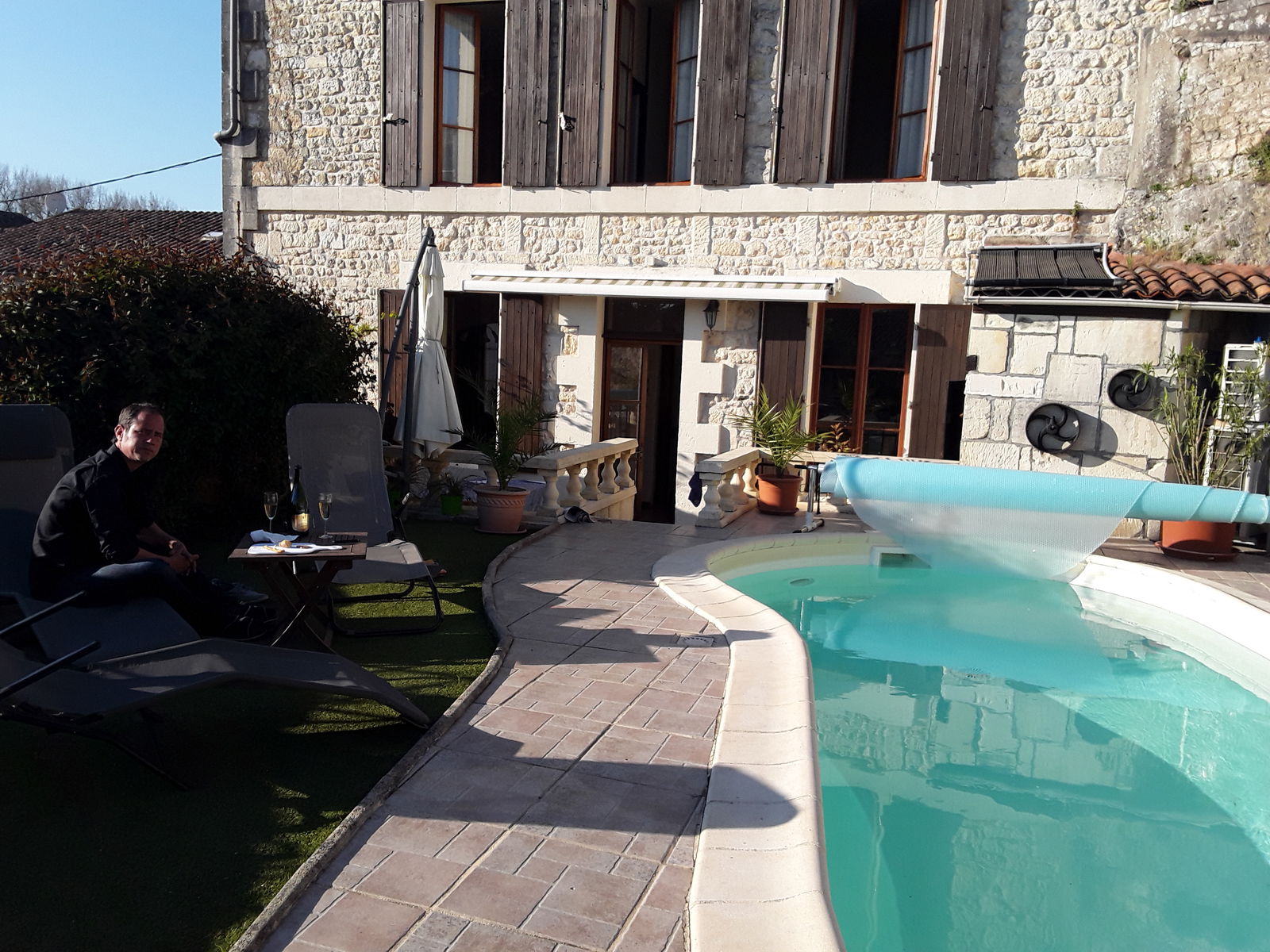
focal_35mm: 27
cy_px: 476
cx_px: 635
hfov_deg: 65.3
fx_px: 991
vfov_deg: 51.4
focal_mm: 2.91
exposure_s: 1/1294
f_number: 1.9
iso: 40
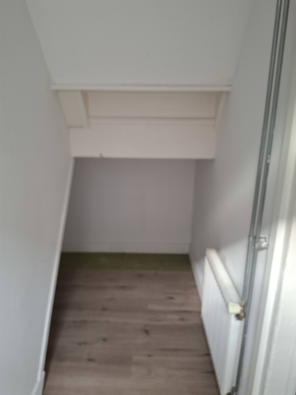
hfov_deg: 58.9
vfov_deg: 73.9
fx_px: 262
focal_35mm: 23
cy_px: 198
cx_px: 148
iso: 125
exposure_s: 1/100
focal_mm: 5.54
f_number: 1.8
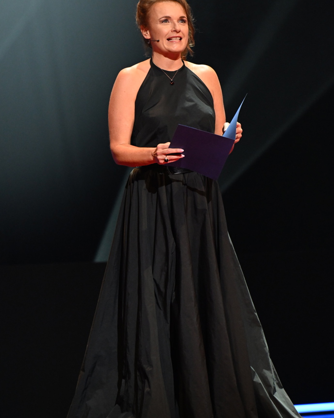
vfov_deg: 5.7
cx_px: 167
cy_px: 220
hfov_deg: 4.6
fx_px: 4189
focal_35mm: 339
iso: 3200
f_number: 3.5
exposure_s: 1/250
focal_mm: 200
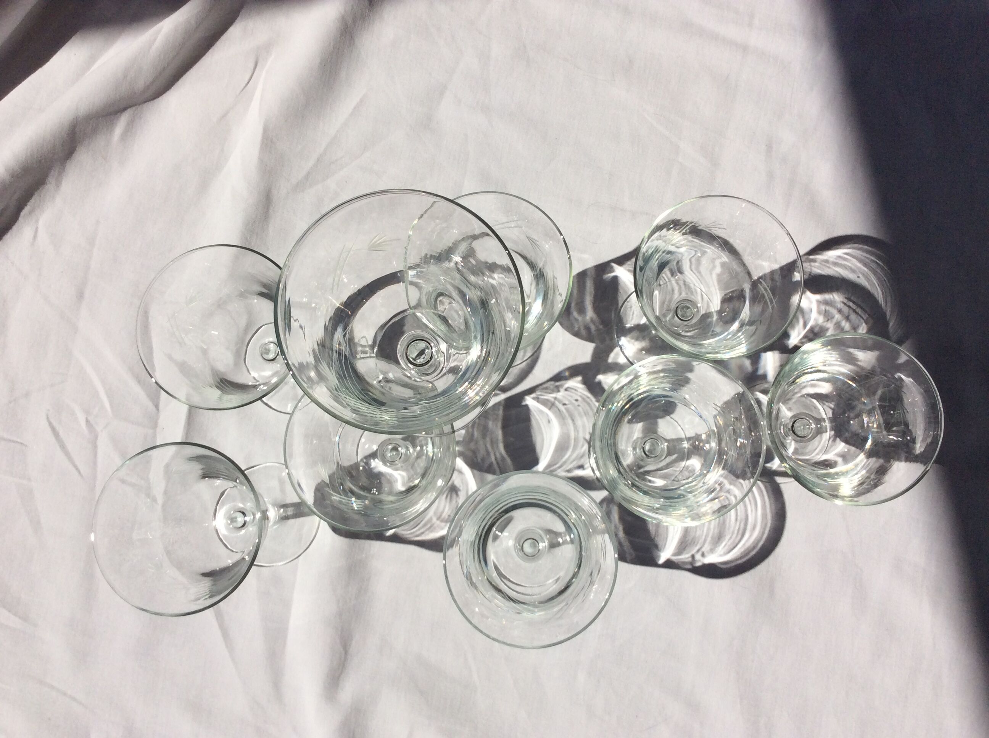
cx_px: 494
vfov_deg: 44.1
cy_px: 369
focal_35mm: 32
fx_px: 913
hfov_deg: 56.9
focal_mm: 3.3
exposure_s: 1/4405
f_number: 2.4
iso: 32
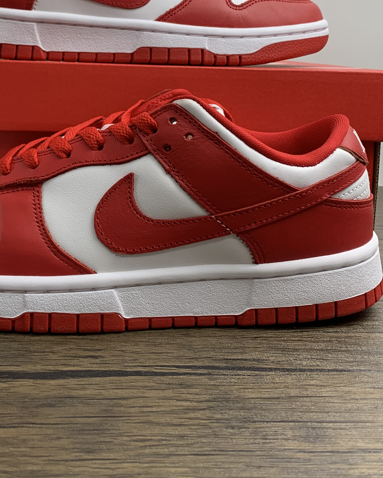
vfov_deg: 40.4
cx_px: 117
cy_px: 100
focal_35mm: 44
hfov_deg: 33.7
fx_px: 624
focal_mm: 4.25
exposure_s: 1/121
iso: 50
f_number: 1.8
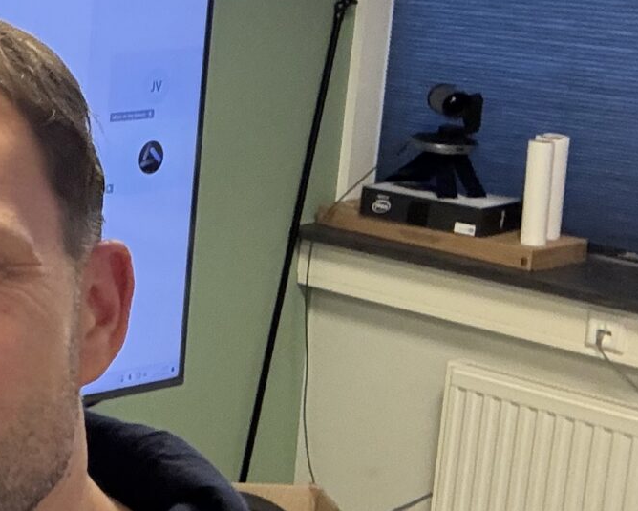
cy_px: 160
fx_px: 1625
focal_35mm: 86
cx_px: -365
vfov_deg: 17.8
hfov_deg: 19.0
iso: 200
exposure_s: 1/50
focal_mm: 2.69
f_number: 1.9
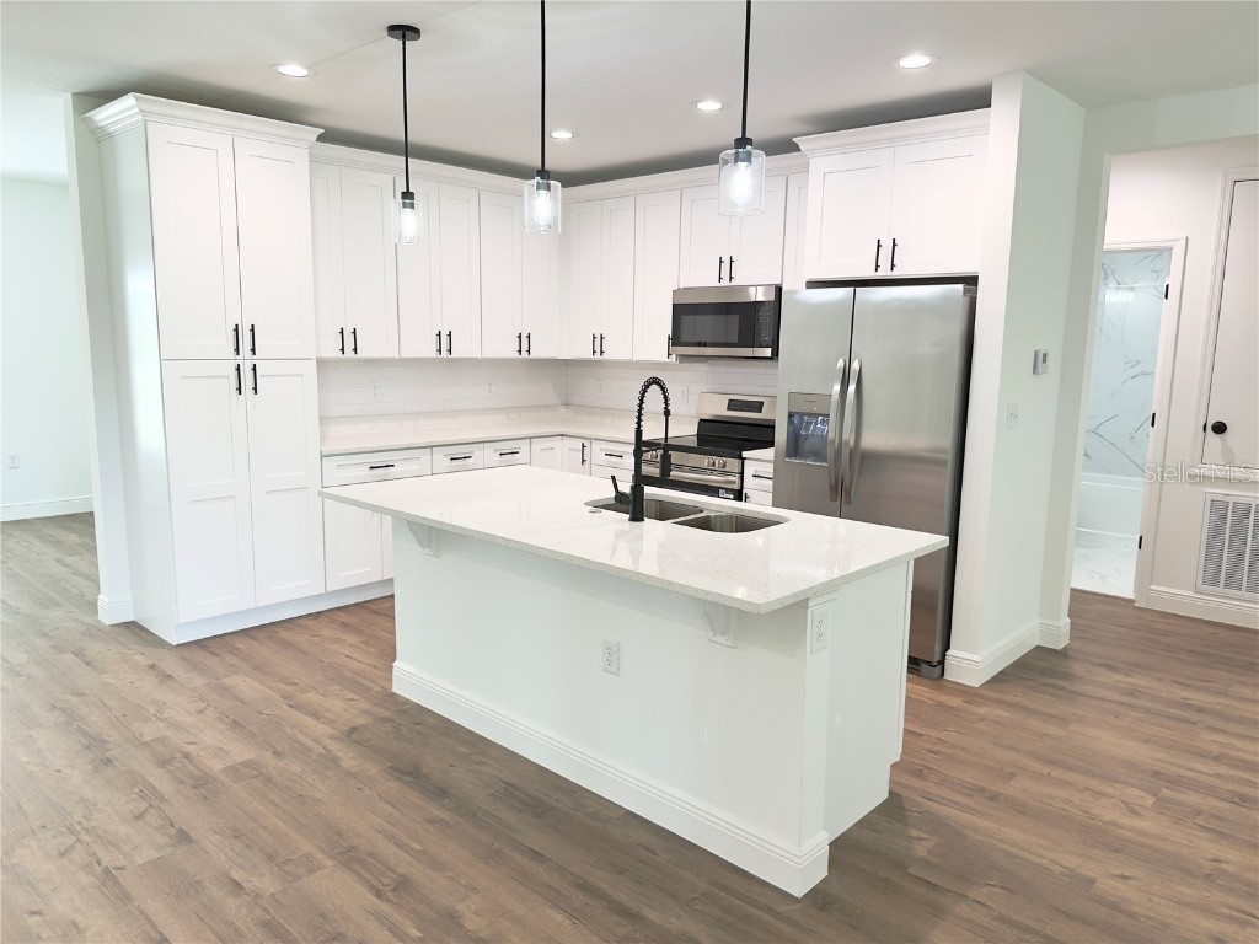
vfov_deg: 56.8
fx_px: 873
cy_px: 472
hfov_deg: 71.6
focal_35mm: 24
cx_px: 630
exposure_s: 1/120
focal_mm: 6.76
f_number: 1.78
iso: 125
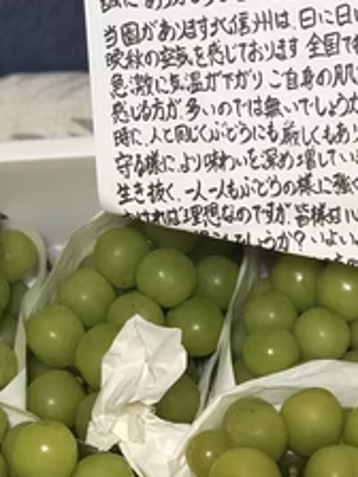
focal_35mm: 102
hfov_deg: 14.5
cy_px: 262
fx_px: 1407
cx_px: 100
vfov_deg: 19.3
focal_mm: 6.6
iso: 100
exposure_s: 1/50
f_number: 2.8
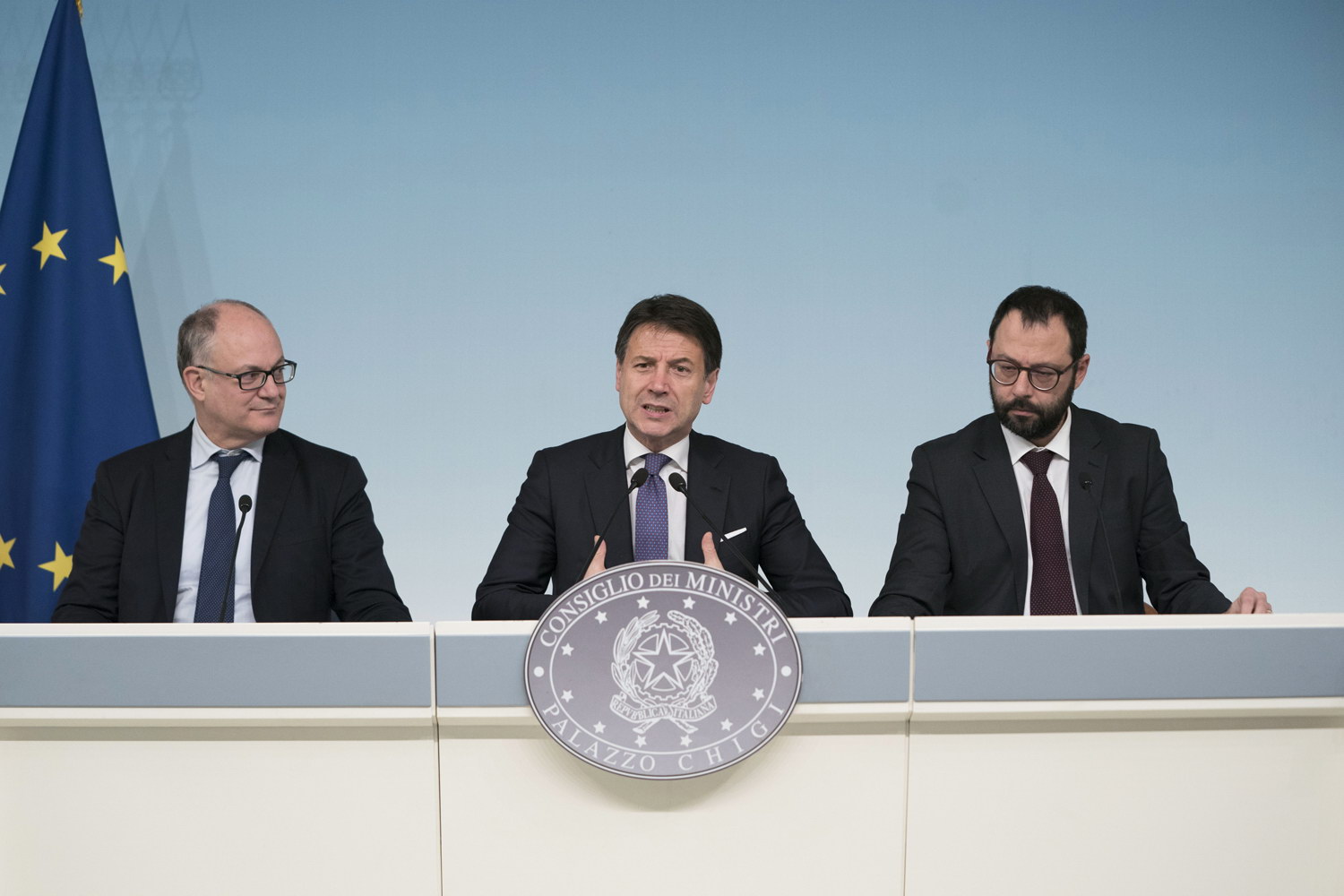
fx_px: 2725
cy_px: 448
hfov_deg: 27.7
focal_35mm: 73
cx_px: 672
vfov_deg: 18.7
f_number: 3.5
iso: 1600
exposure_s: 1/250
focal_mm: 73
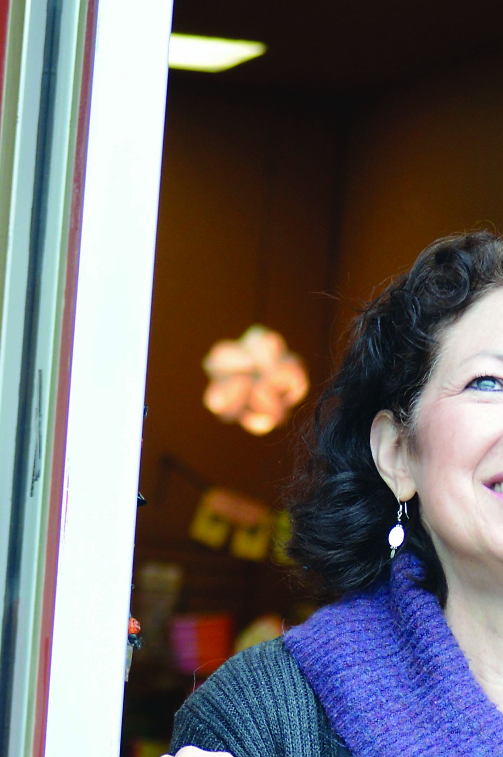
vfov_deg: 8.8
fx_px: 4880
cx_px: 518
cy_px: 933
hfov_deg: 5.9
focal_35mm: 232
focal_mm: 55
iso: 400
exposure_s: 1/80
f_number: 4.5
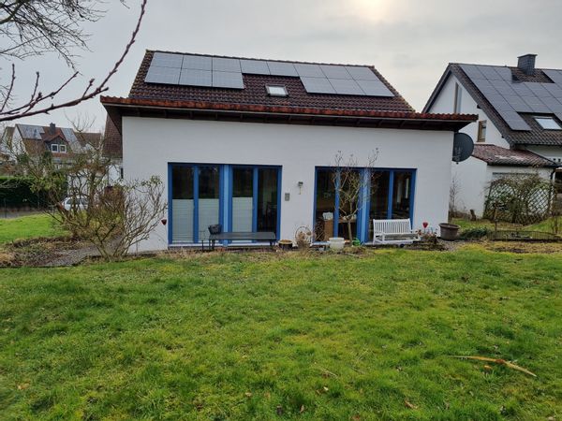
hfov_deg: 67.3
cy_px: 210
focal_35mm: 26
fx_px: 422
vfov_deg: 53.1
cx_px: 281
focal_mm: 5.4
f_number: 1.8
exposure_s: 1/2408
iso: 50
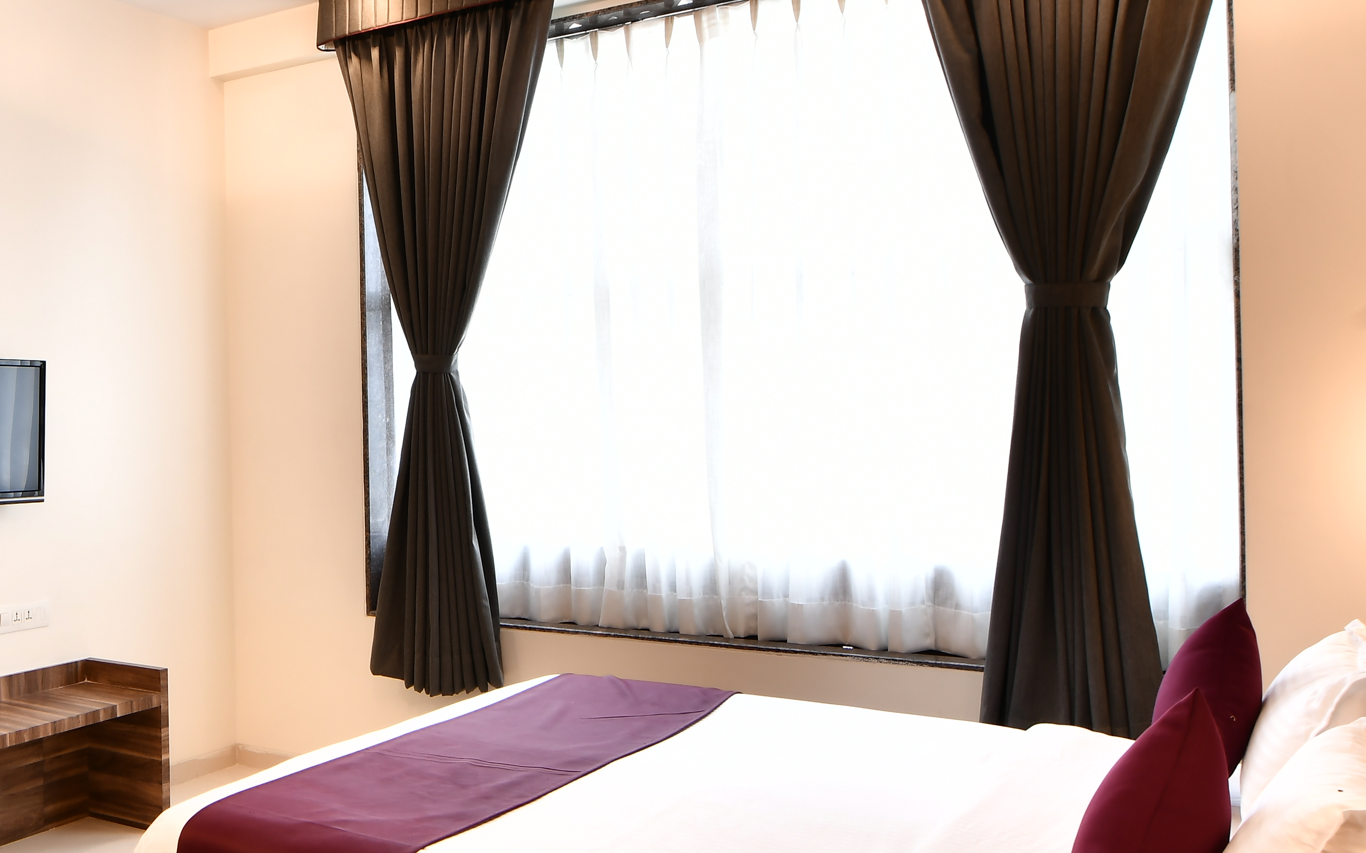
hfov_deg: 45.6
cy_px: 457
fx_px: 1377
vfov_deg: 34.4
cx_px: 44
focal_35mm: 37
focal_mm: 14
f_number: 13
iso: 80
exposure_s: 1
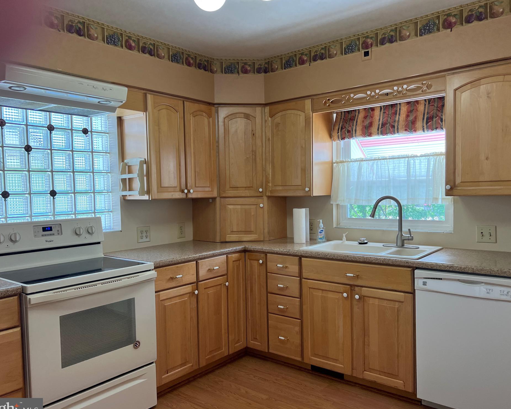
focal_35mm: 28
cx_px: 256
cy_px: 209
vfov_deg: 51.5
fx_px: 423
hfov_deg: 62.2
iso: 64
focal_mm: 5.7
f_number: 1.5
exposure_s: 1/120
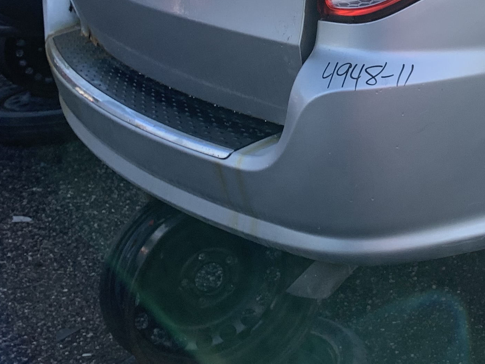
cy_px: -2
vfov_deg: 19.1
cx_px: 675
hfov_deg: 22.5
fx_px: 1051
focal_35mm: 75
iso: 25
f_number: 1.8
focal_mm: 4.25
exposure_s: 1/664
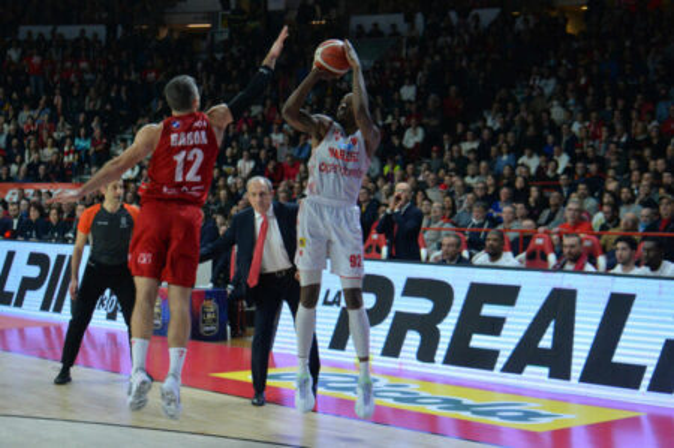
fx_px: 1309
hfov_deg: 28.9
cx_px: 337
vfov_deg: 19.4
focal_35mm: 70
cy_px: 224
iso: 6400
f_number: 4.5
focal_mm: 70
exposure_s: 1/800
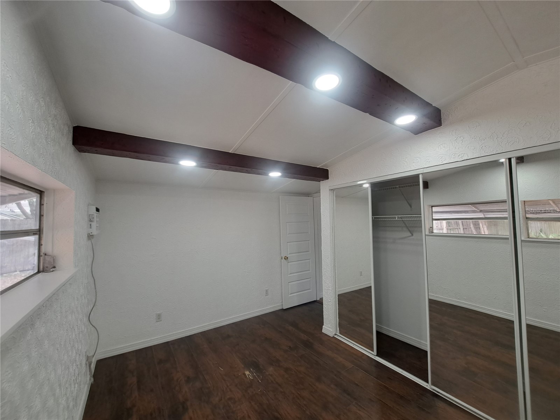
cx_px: 280
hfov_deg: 106.2
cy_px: 210
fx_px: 210
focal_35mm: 13
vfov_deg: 89.9
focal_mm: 1.74
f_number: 2.2
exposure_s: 1/40
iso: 80
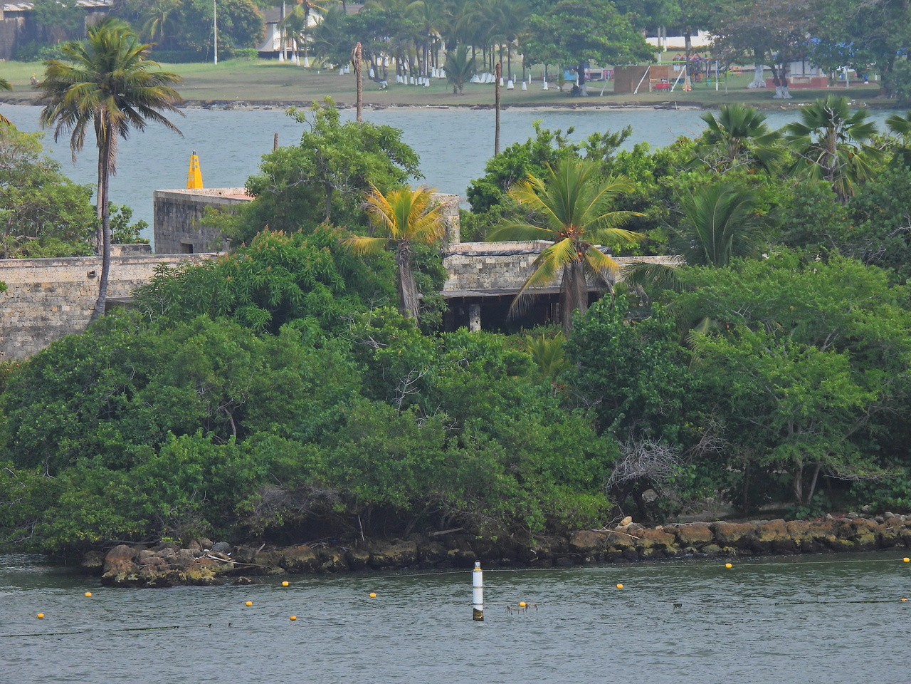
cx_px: 456
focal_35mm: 450
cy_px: 342
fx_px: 11843
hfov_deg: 4.4
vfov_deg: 3.3
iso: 100
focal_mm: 80.3
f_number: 5
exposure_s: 1/800
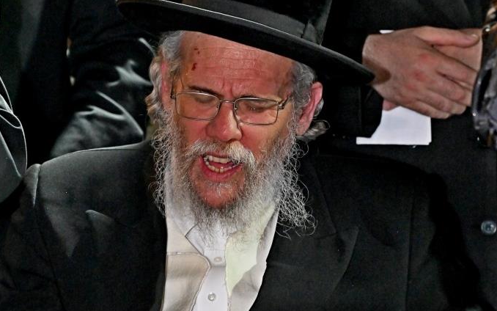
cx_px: 248
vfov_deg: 4.7
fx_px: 3753
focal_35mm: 277
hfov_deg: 7.6
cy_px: 198
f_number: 4
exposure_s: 1/160
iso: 1600
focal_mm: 120
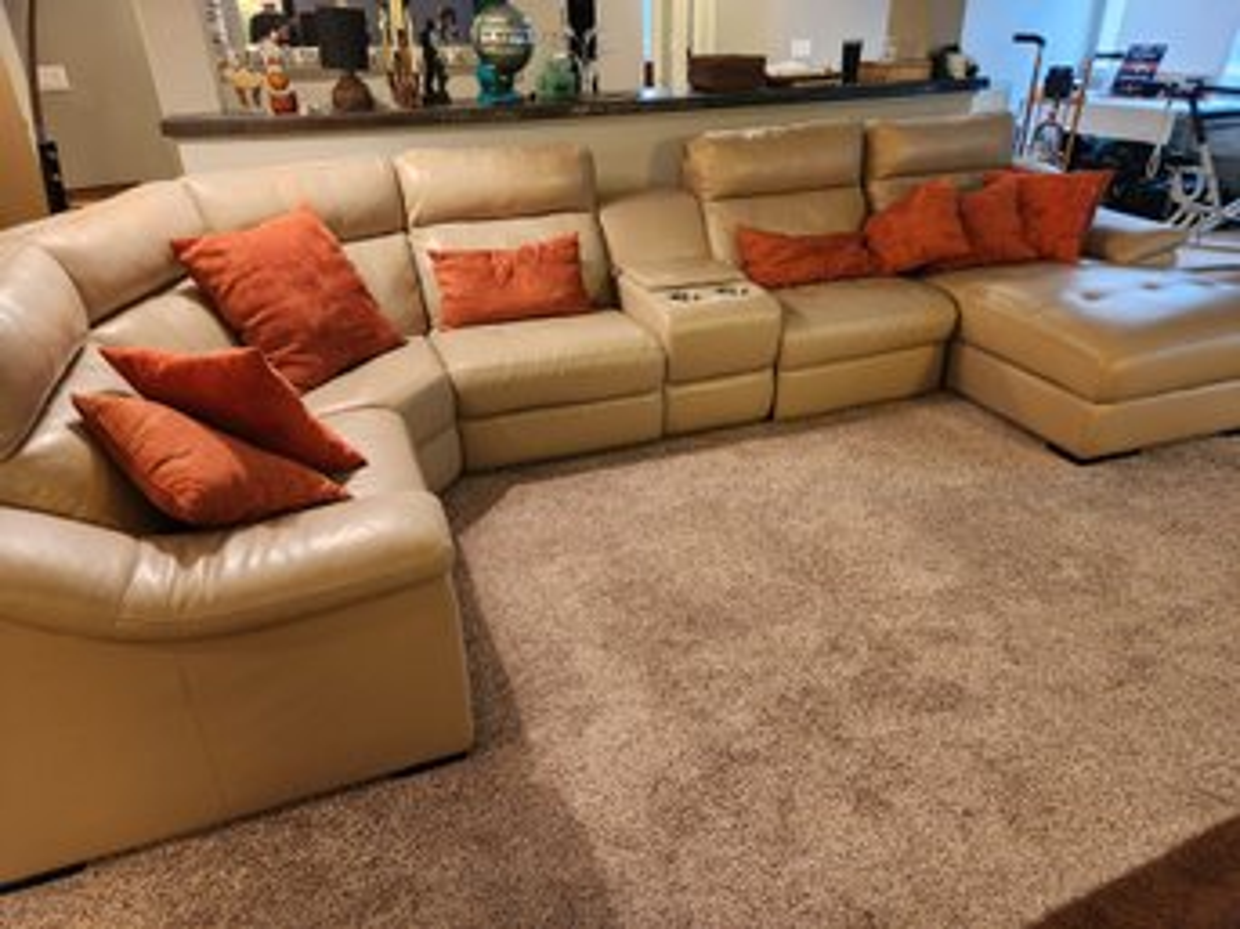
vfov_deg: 58.8
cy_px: 464
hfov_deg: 73.9
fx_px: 824
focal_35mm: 23
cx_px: 620
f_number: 1.8
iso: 640
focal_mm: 5.4
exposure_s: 1/60
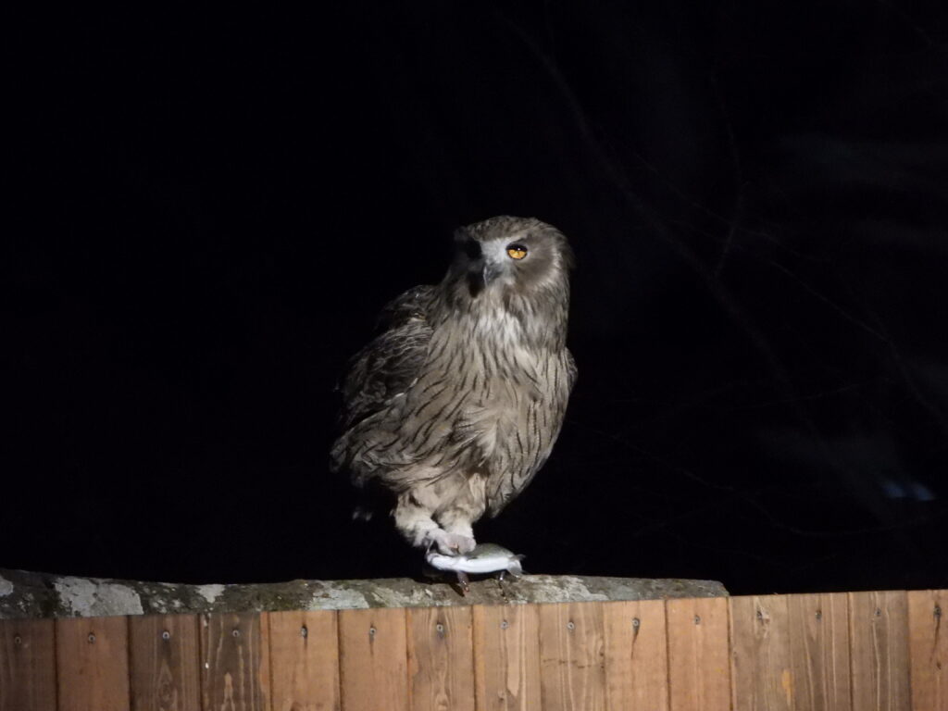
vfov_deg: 8.0
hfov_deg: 10.7
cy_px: 356
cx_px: 474
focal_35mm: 185
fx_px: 5066
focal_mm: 33.2
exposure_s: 1/30
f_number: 5.6
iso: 1600
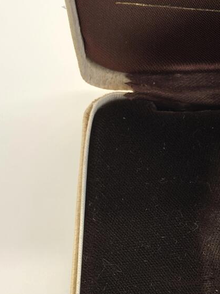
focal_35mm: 173
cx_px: 274
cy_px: 144
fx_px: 1467
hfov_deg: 8.5
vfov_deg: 11.4
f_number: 2
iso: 100
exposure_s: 1/100
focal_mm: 6.98
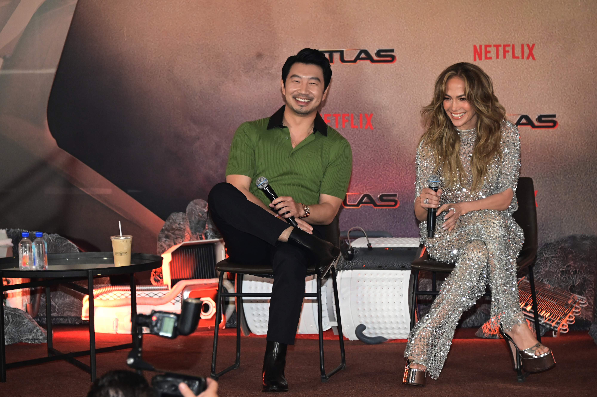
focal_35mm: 170
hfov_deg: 12.1
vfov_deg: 8.1
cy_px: 198
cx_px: 298
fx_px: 2817
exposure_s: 1/100
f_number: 5.6
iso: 3200
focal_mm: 170
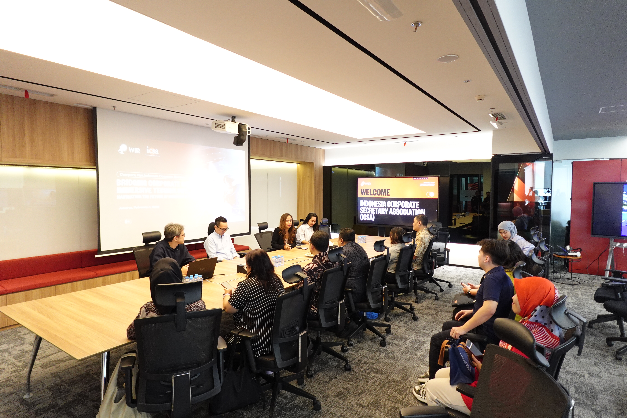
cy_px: 209
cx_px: 314
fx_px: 348
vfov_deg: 61.9
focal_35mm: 20
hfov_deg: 84.0
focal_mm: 7.6
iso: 640
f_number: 2
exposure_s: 1/80
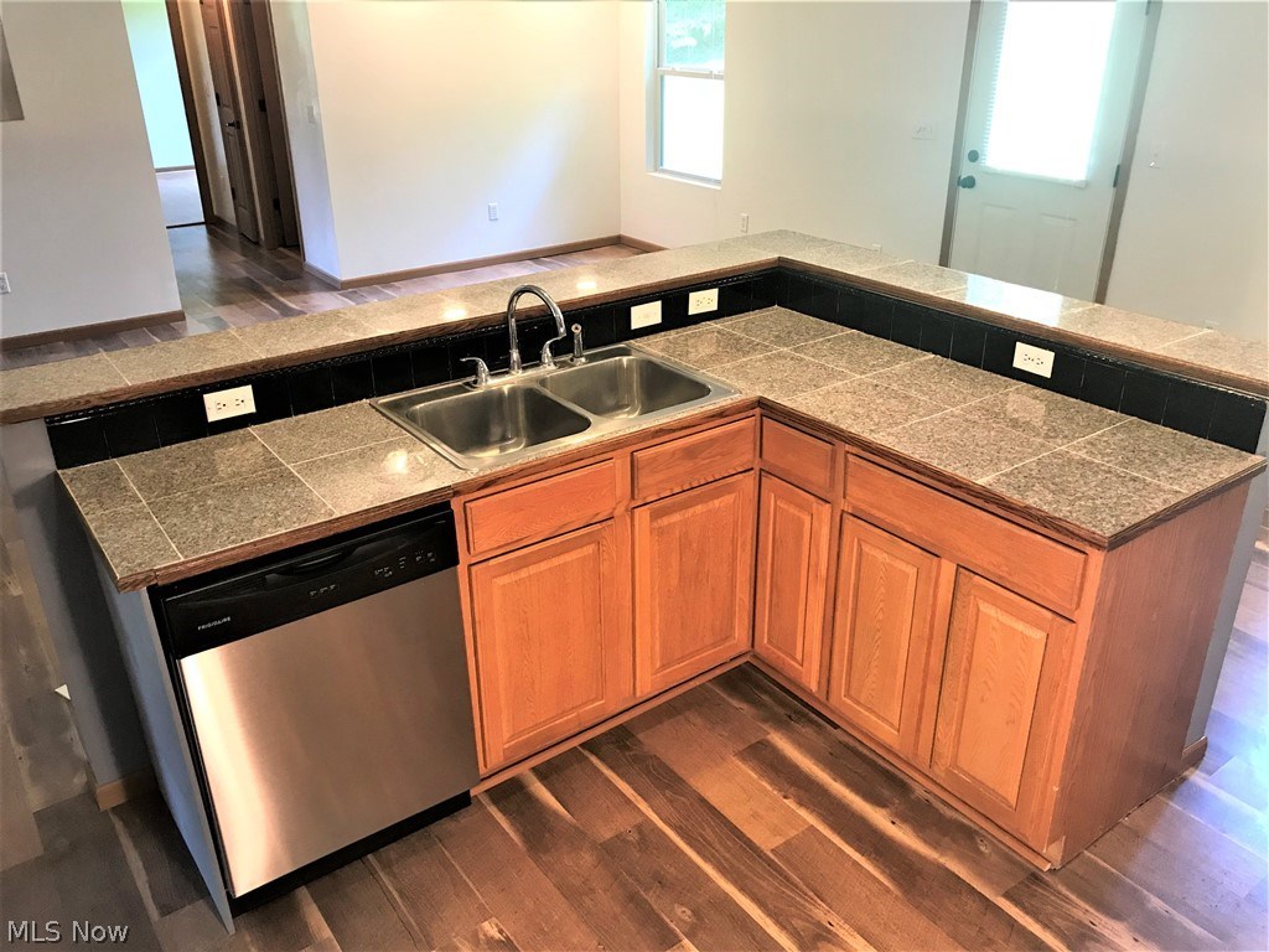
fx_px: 1026
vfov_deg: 49.7
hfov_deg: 63.4
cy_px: 476
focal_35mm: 28
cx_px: 634
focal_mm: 3.99
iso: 50
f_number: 1.8
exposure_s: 1/15
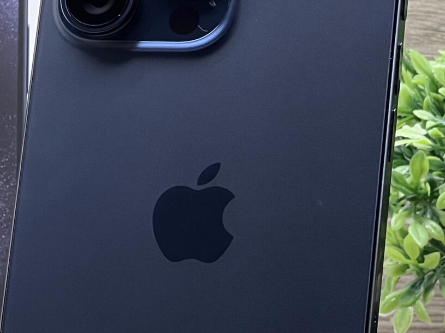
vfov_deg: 6.1
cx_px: 117
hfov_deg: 8.2
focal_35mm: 242
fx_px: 3111
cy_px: 304
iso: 125
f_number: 2.8
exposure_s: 1/100
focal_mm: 9
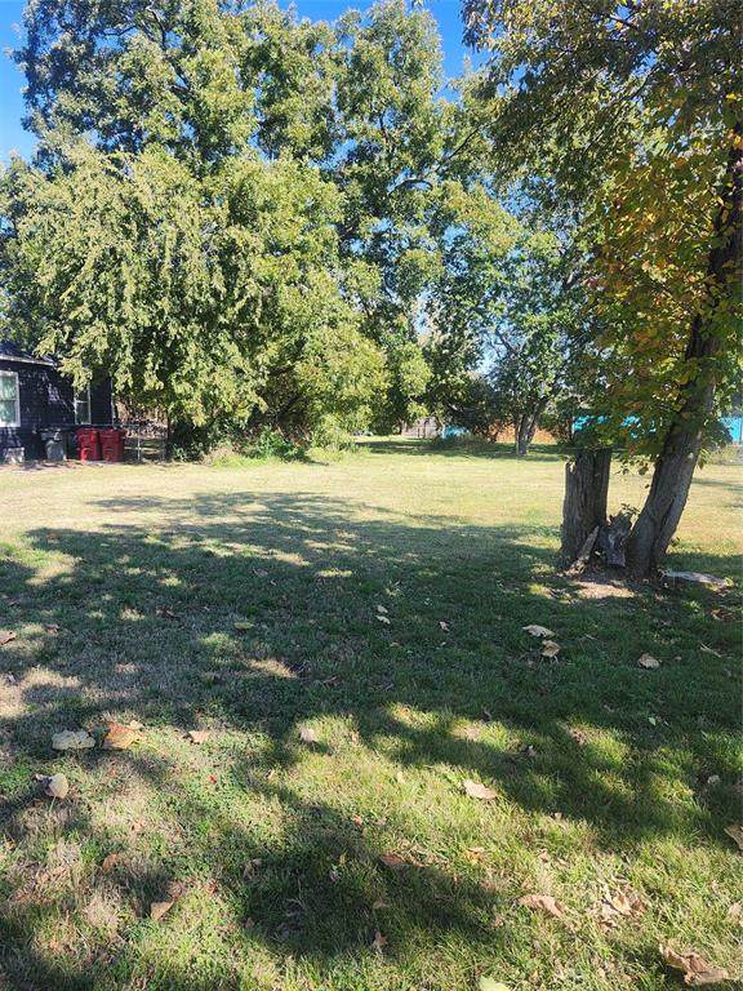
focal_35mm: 23
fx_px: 658
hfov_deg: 58.9
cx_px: 372
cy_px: 496
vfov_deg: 73.9
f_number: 1.8
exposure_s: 1/434
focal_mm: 5.54
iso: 25
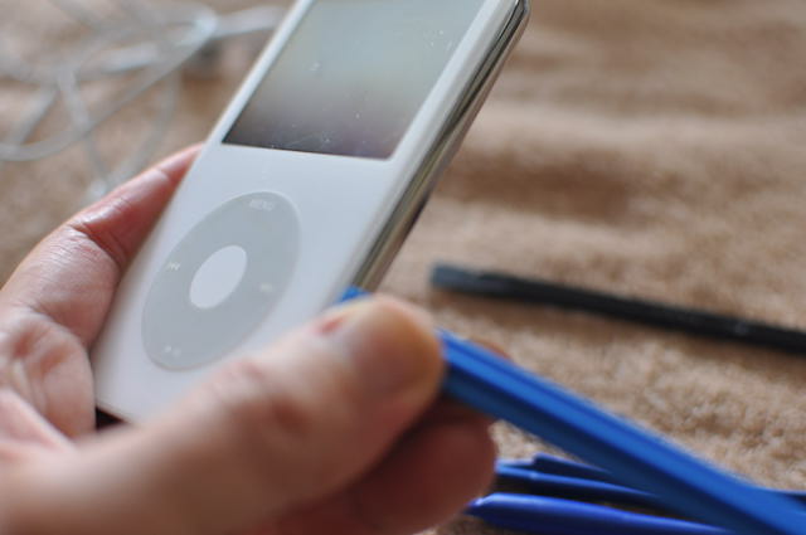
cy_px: 268
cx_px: 403
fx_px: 1174
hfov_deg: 37.9
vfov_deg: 25.7
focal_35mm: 52
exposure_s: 1/30
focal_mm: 35
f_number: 2.5
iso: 200
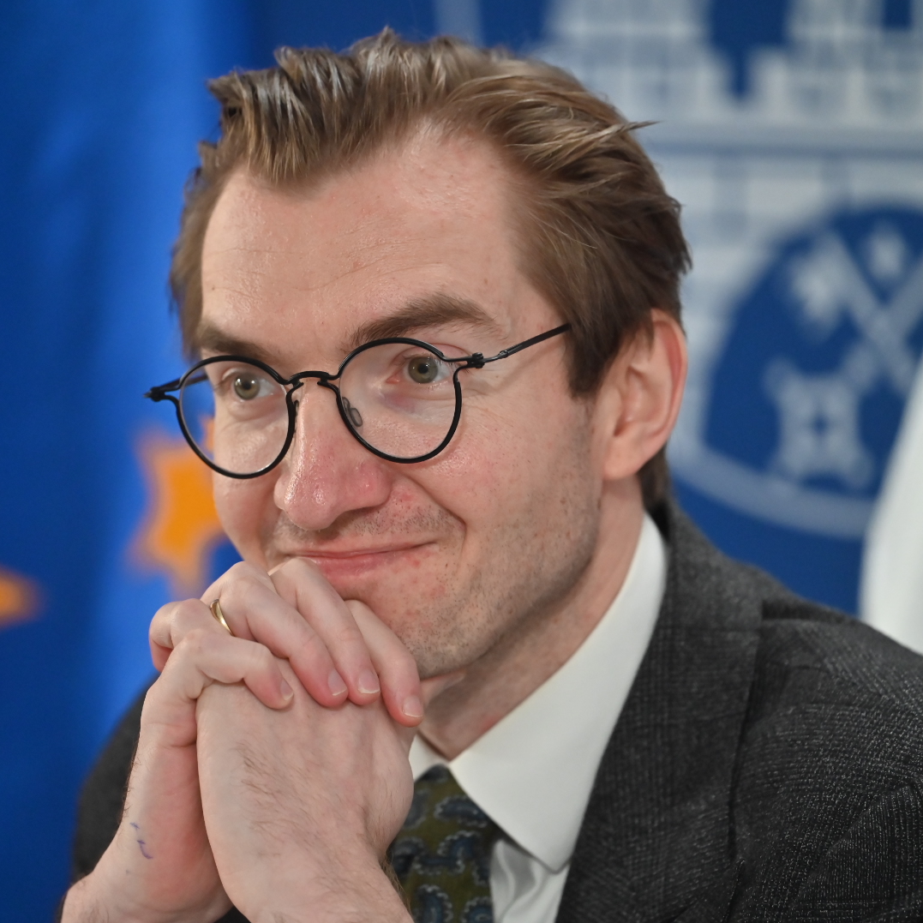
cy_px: 462
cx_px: 355
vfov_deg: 7.6
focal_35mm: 230
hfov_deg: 7.6
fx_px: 6938
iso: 2500
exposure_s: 1/400
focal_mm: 180
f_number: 2.8
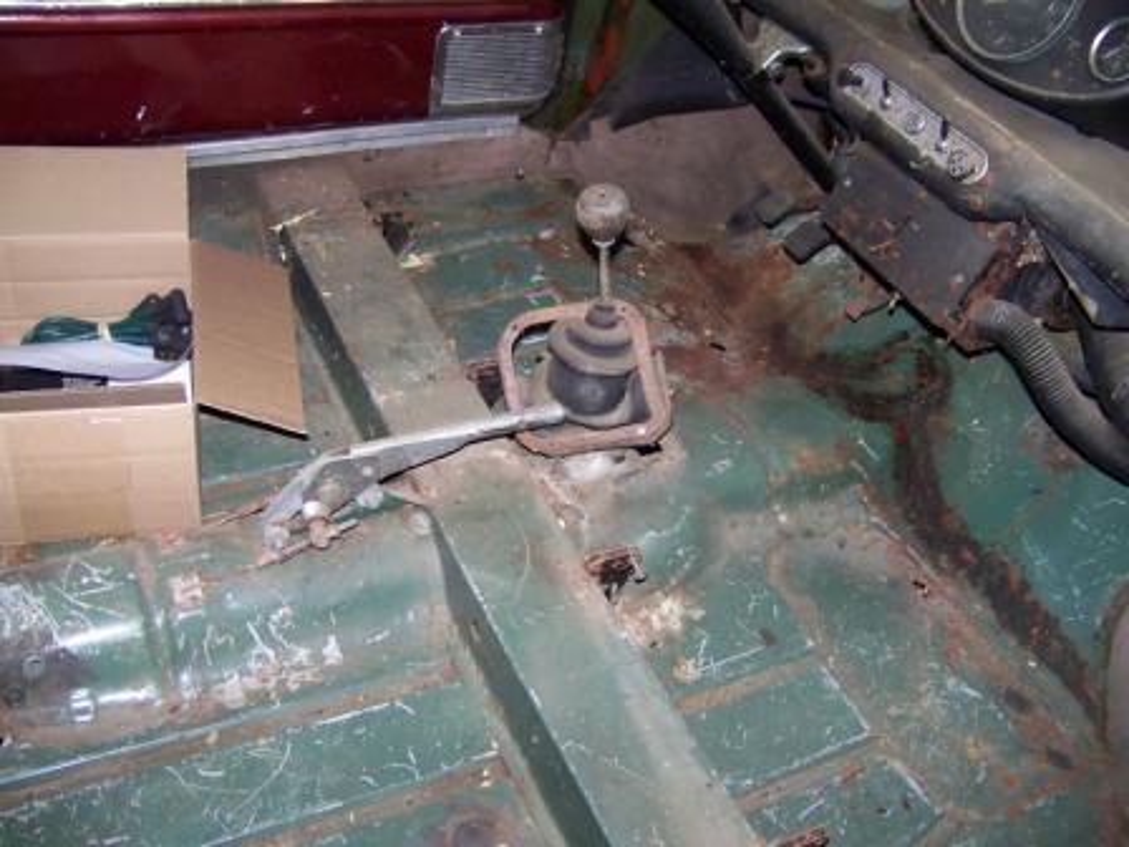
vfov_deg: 39.7
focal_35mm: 36
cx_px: 564
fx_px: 1174
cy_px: 424
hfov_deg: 51.4
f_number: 2.8
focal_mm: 5.85
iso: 200
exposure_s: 1/30
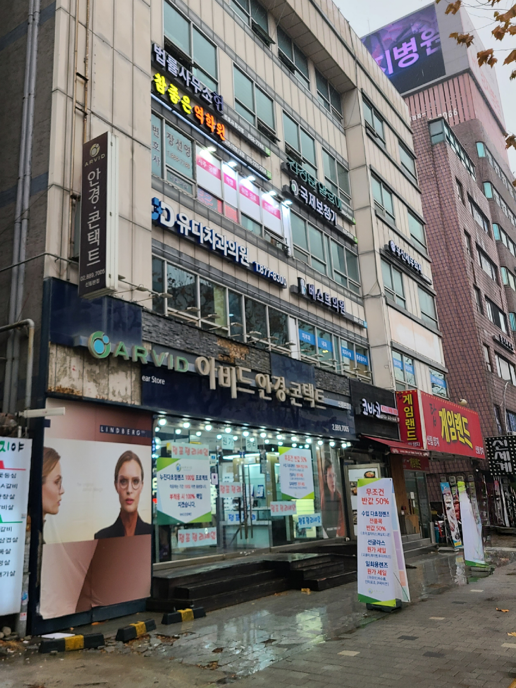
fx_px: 517
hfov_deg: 53.1
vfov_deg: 67.3
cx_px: 258
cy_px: 344
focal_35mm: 26
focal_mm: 5.4
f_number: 1.8
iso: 50
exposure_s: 1/120
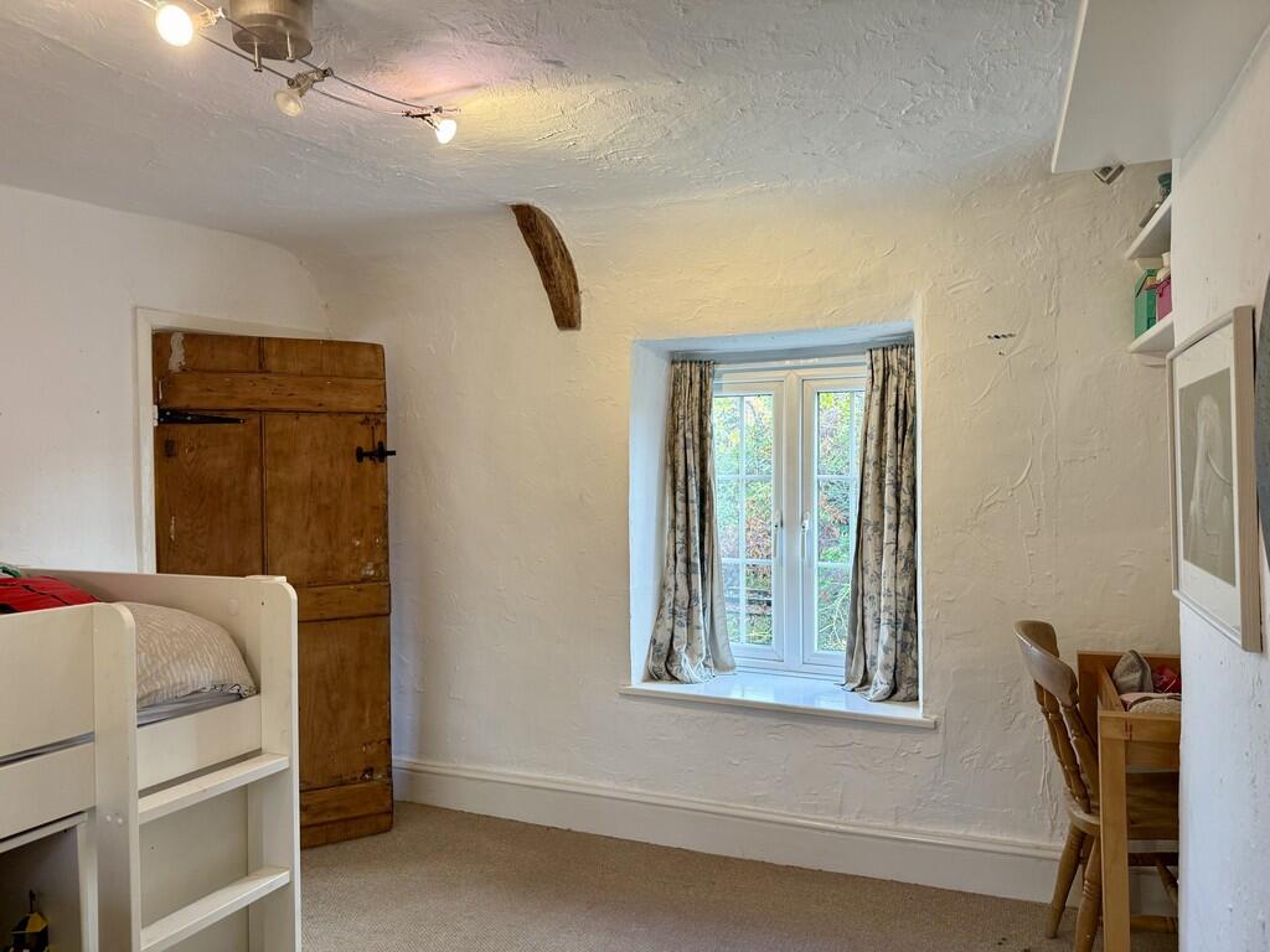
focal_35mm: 24
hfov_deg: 71.6
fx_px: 881
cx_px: 635
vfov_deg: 56.8
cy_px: 476
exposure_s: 1/100
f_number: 1.78
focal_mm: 6.76
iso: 125
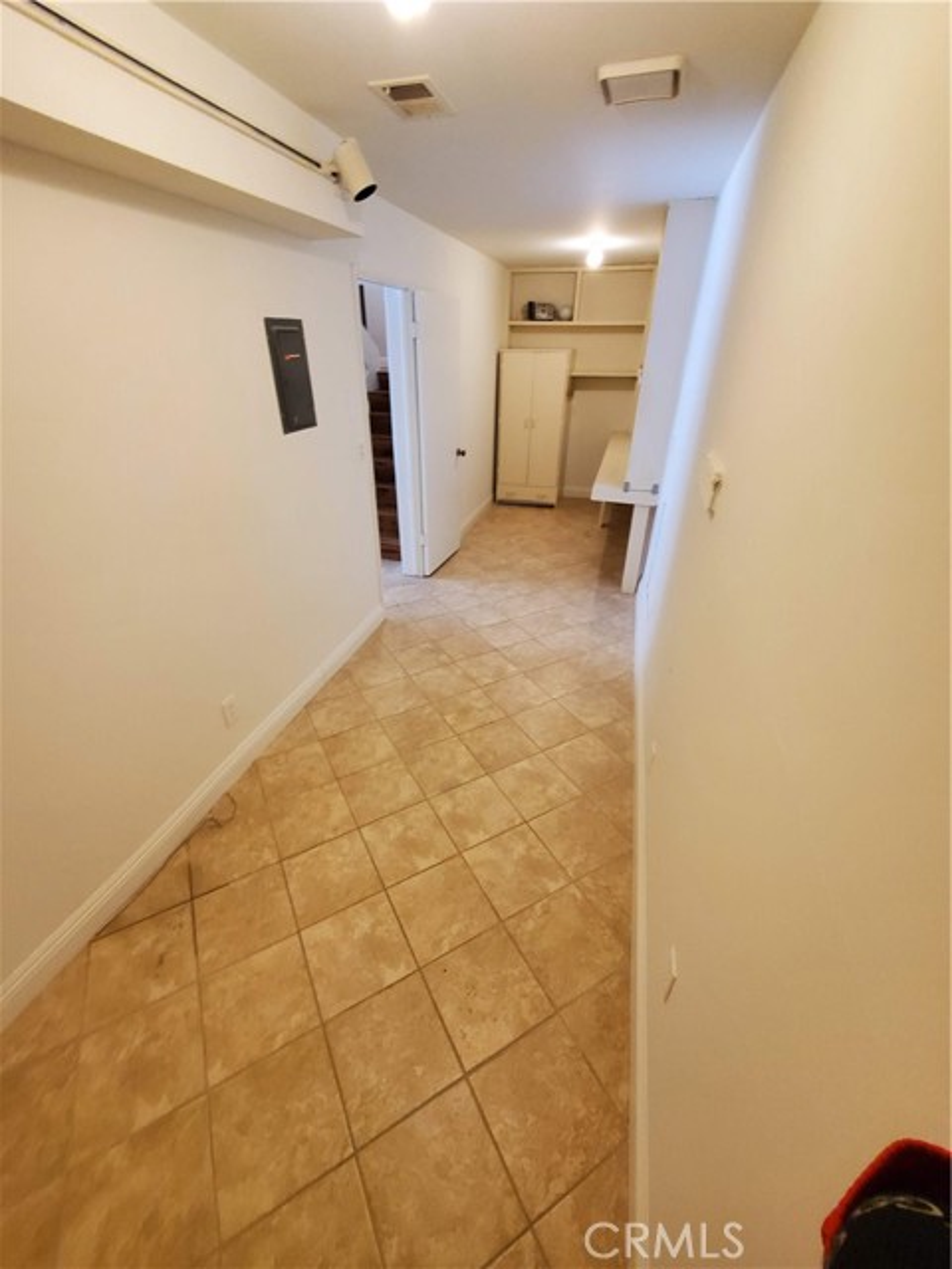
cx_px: 476
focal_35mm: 13
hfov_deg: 89.9
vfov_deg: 106.2
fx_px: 477
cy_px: 634
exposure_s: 1/59
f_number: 2.2
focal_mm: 1.8
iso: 400
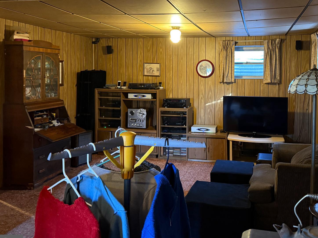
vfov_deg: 41.4
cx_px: 193
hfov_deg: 53.5
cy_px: 84
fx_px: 312
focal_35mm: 34
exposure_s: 1/30
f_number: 1.78
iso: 800
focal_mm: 6.76
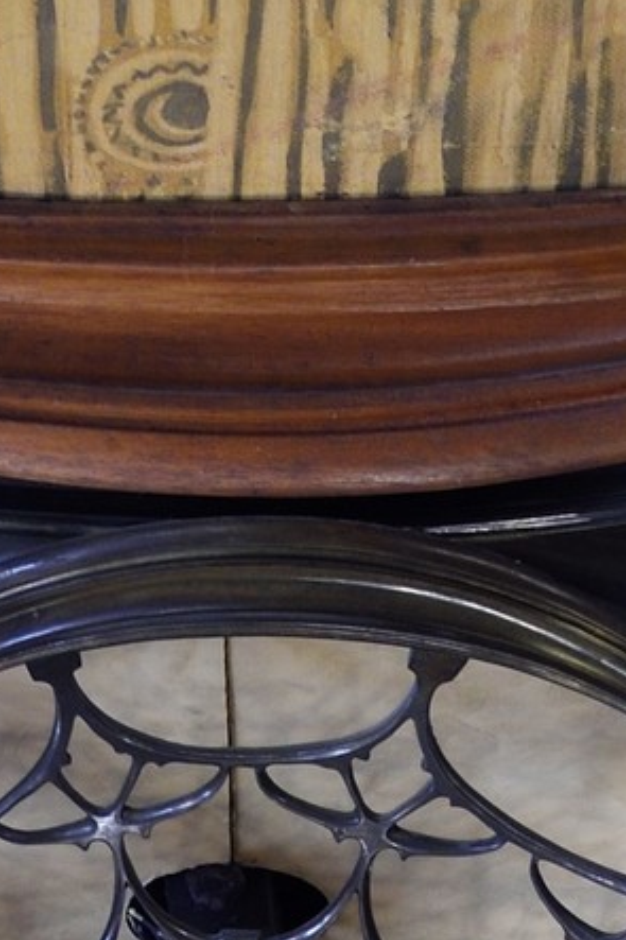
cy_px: 2241
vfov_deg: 8.7
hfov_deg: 6.3
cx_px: 223
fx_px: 5664
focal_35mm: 217
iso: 800
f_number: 5
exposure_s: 1/20
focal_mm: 40
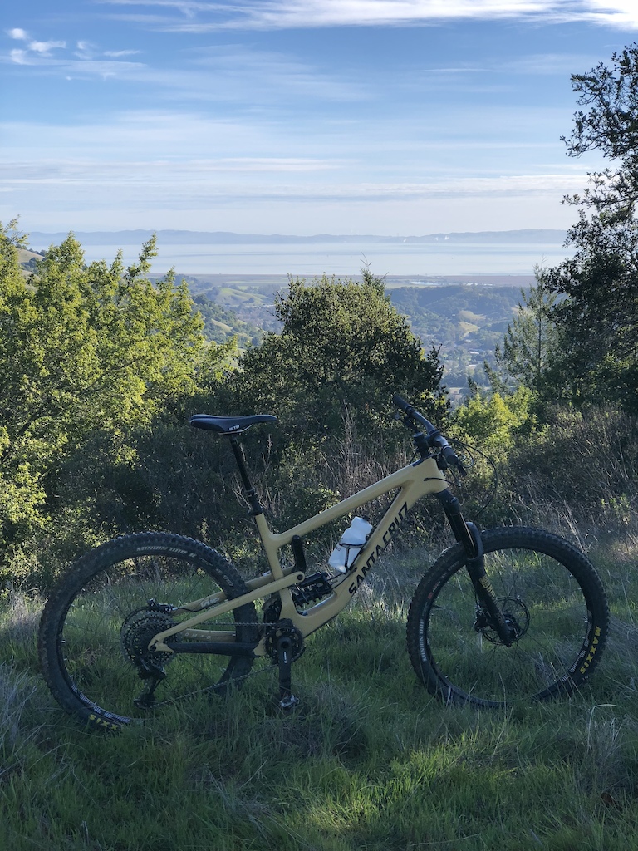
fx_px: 1401
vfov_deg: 33.8
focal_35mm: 57
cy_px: 426
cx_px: 319
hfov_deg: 25.7
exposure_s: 1/545
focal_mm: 6.6
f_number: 2.8
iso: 20
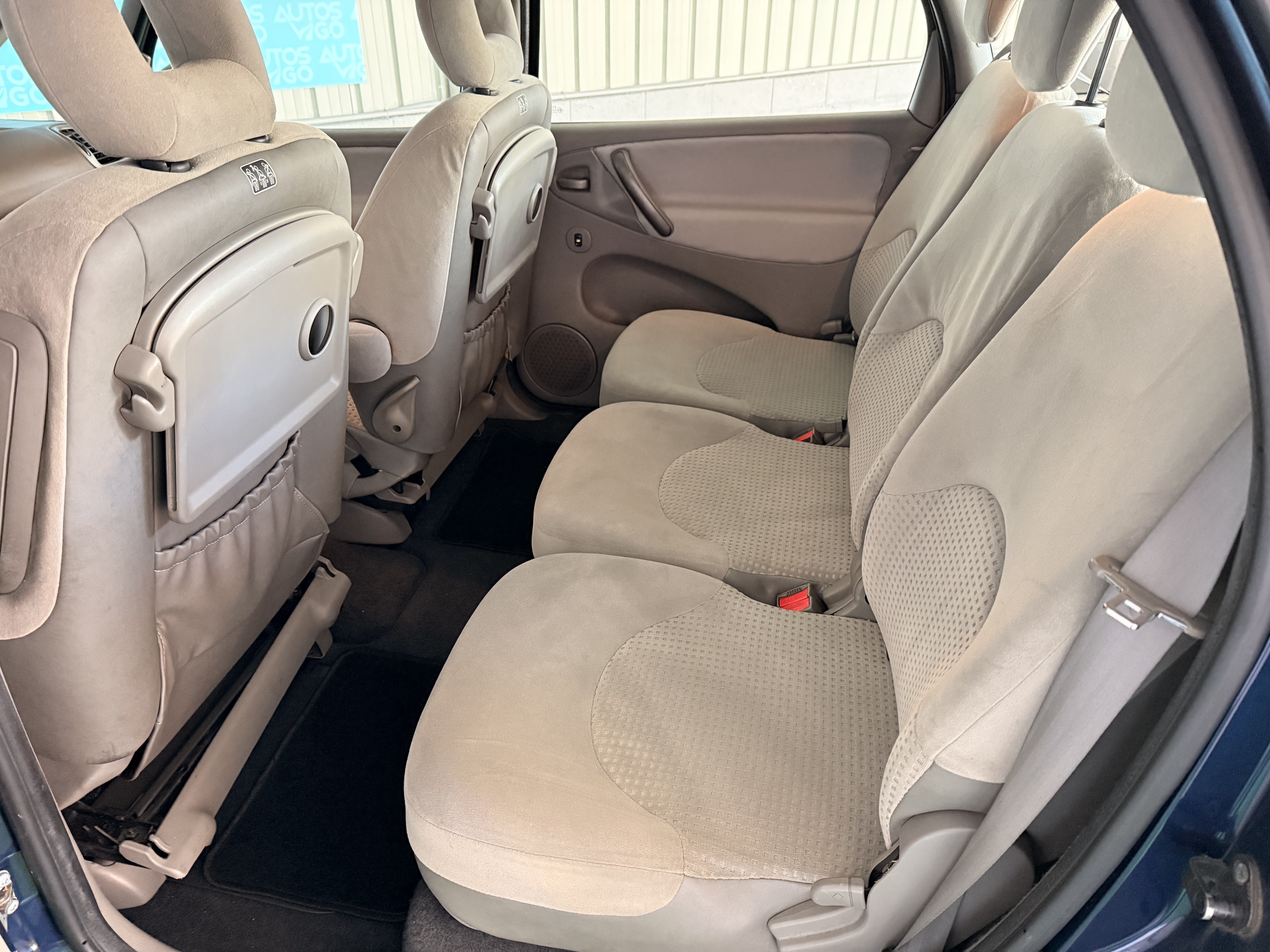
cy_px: 476
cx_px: 635
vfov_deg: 56.8
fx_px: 881
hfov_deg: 71.6
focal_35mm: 24
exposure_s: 1/47
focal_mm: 6.76
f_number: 1.78
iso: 800
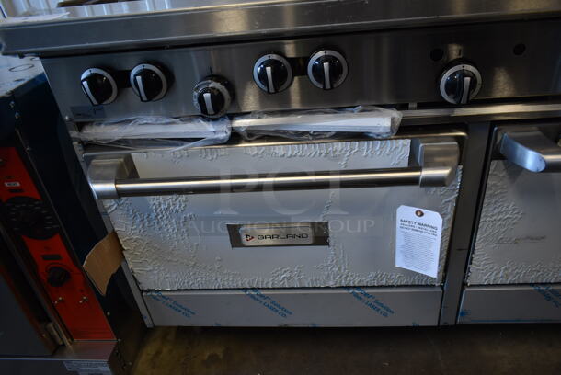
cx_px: 280
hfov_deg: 67.3
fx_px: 421
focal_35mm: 27
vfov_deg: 48.0
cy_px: 188
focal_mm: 18
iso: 220
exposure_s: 1/30
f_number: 3.5
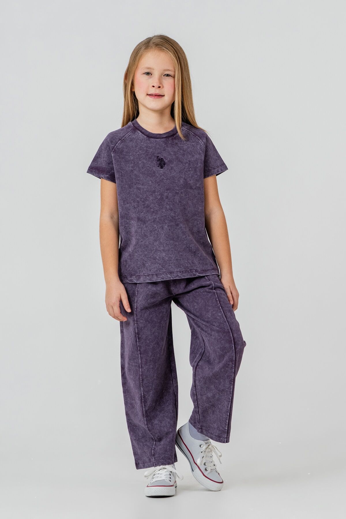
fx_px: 1600
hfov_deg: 12.3
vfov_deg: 18.4
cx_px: 173
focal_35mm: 111
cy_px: 260
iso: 100
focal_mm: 74
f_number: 7.1
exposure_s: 1/160
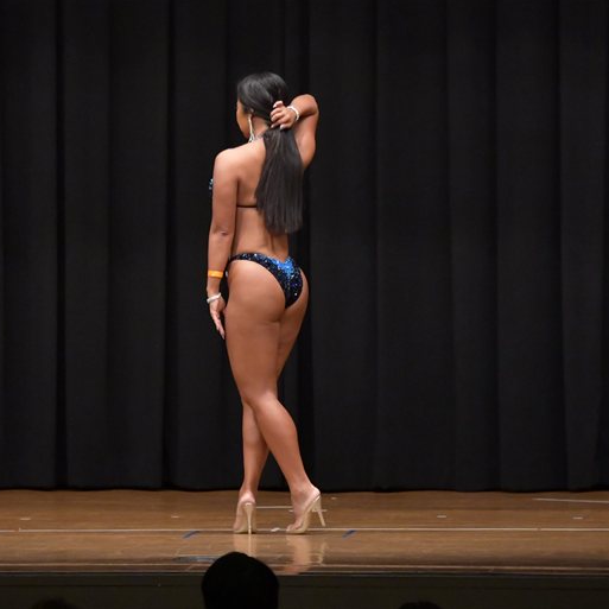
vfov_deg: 6.8
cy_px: 304
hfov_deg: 6.8
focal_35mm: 259
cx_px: 251
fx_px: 5155
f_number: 5.6
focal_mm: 135
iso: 6400
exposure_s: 1/400
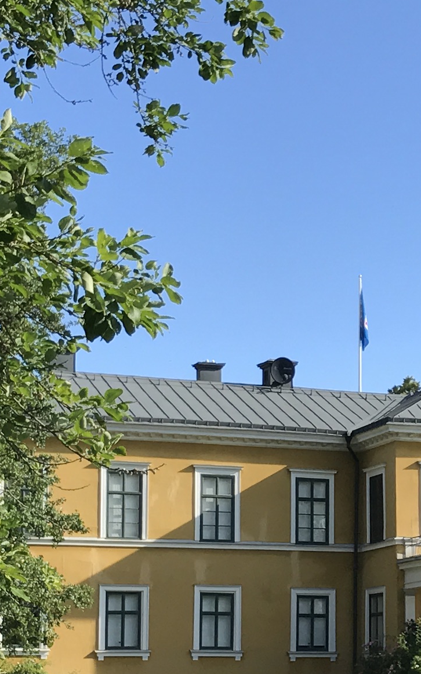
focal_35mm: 103
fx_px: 1891
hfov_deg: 12.6
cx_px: 419
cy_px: 479
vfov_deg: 20.1
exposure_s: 1/1277
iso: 20
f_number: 1.8
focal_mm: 3.99
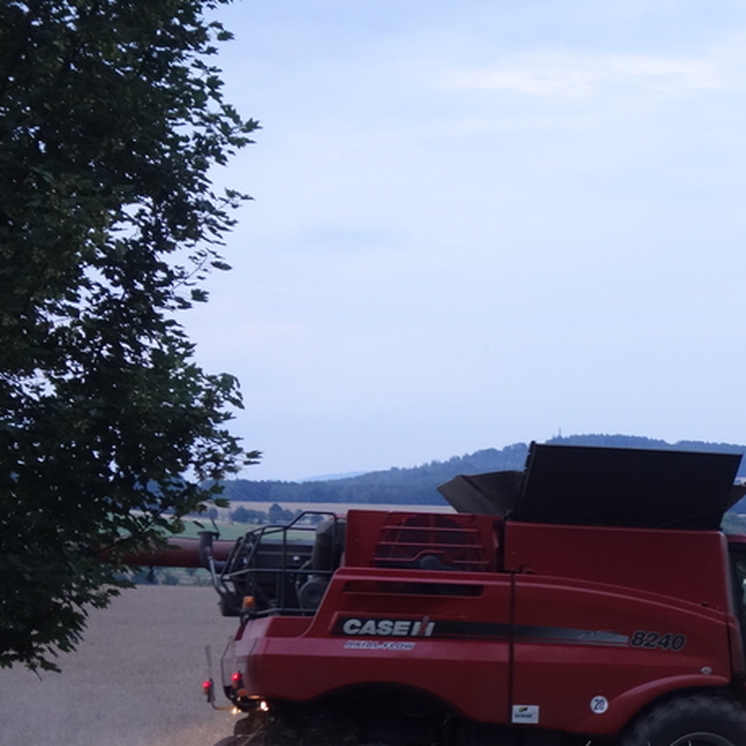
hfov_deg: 15.1
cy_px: 582
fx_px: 2755
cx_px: 751
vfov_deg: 15.3
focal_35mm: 113
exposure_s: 1/60
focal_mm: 18.88
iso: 640
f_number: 3.2
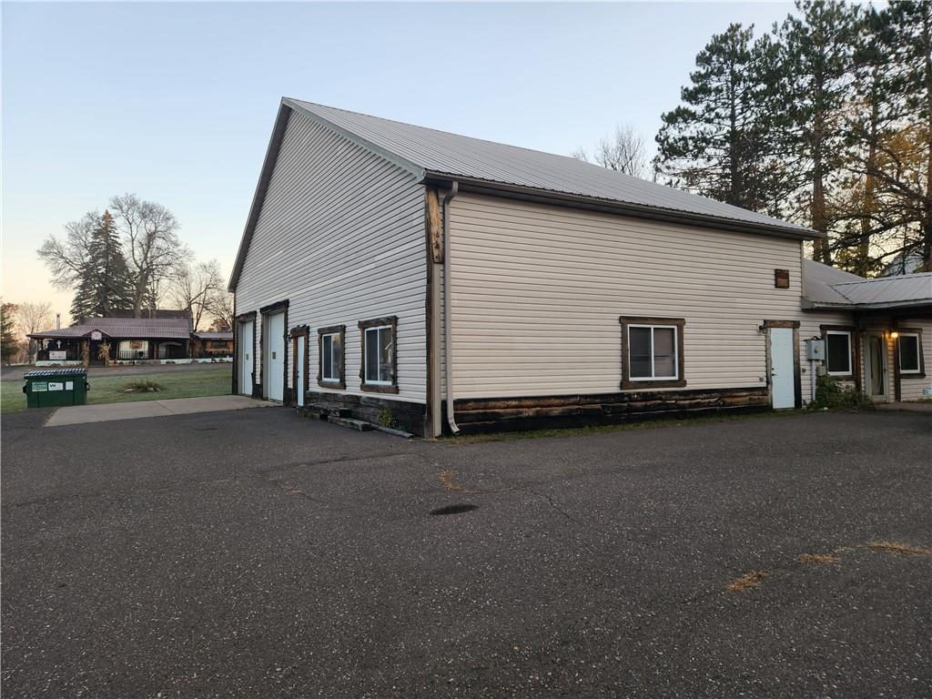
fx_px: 619
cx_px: 466
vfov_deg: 58.9
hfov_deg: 73.9
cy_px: 350
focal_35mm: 23
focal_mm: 5.4
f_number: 1.8
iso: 50
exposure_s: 1/180
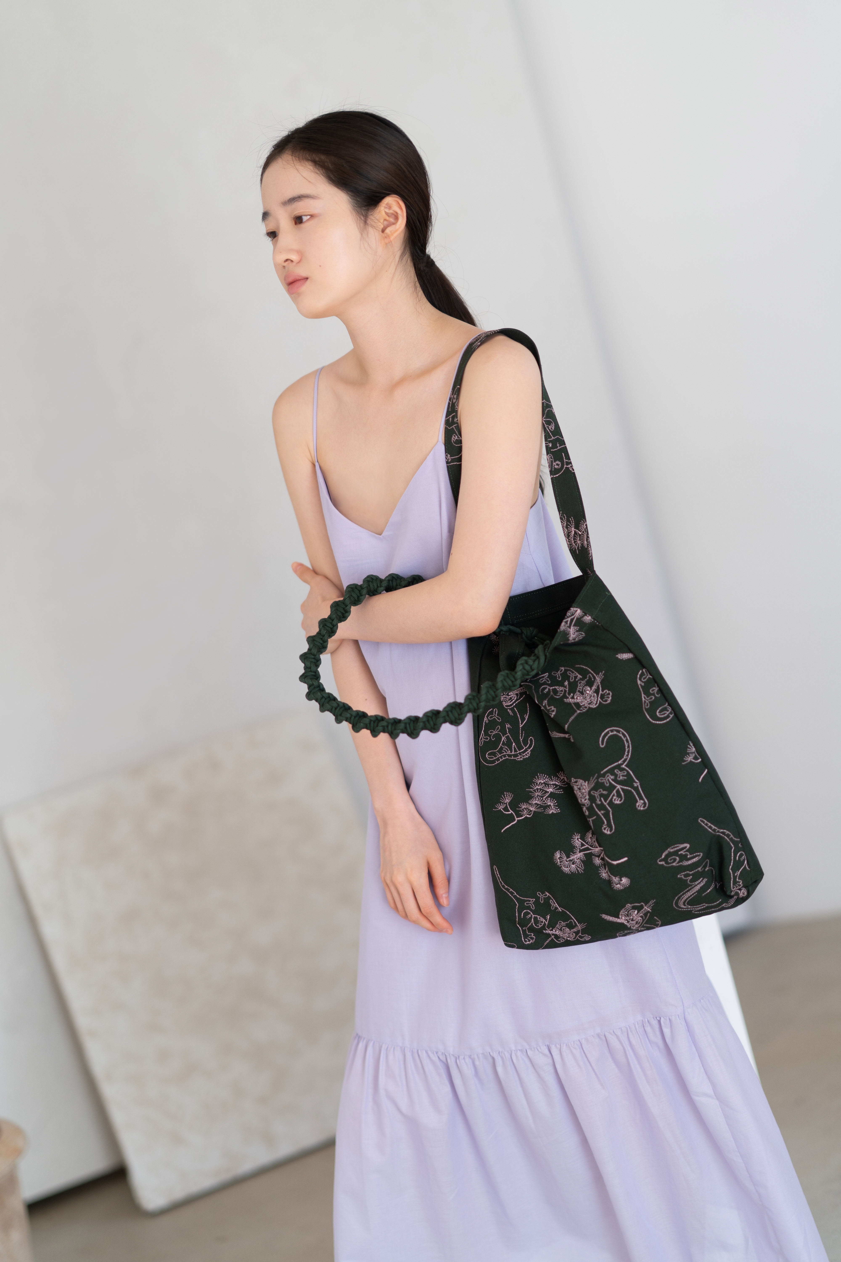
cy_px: 631
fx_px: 2978
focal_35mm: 85
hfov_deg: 16.1
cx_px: 420
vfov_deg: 23.9
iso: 100
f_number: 1.4
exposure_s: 1/250
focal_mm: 85
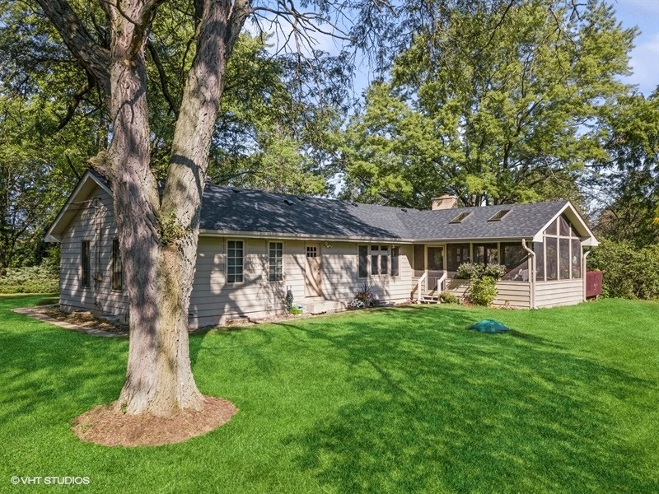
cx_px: 330
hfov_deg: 67.3
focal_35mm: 26
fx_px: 495
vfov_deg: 53.1
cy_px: 247
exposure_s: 1/800
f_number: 2.2
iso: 100
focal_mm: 4.73
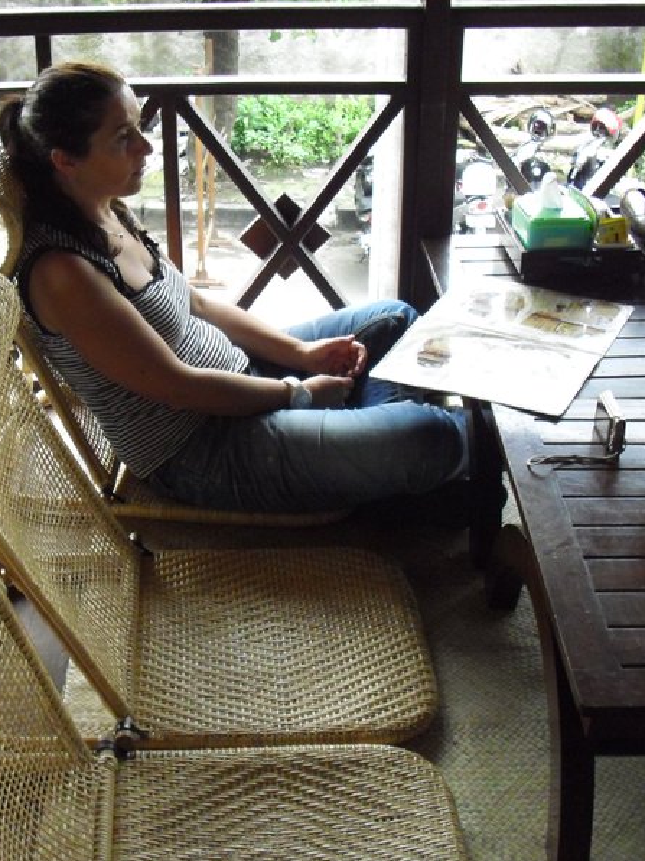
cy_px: 432
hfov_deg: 28.3
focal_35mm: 51
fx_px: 1267
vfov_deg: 37.5
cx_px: 186
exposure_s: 1/100
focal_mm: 6.2
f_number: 2.8
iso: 400
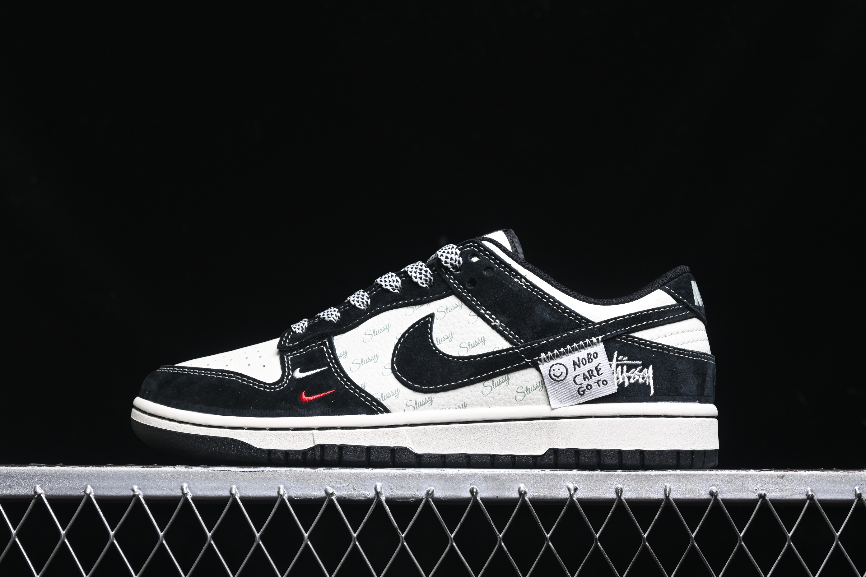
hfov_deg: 27.0
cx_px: 433
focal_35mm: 75
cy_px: 288
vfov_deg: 18.2
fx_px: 1804
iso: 160
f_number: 6.3
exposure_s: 1/50
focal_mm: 50
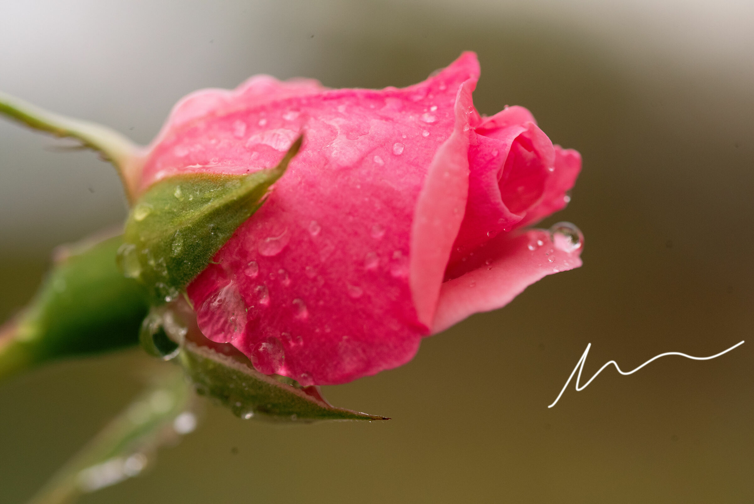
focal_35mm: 105
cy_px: 252
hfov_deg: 19.4
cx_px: 377
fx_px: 2200
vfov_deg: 13.1
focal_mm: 105
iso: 1600
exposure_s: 1/1000
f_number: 8
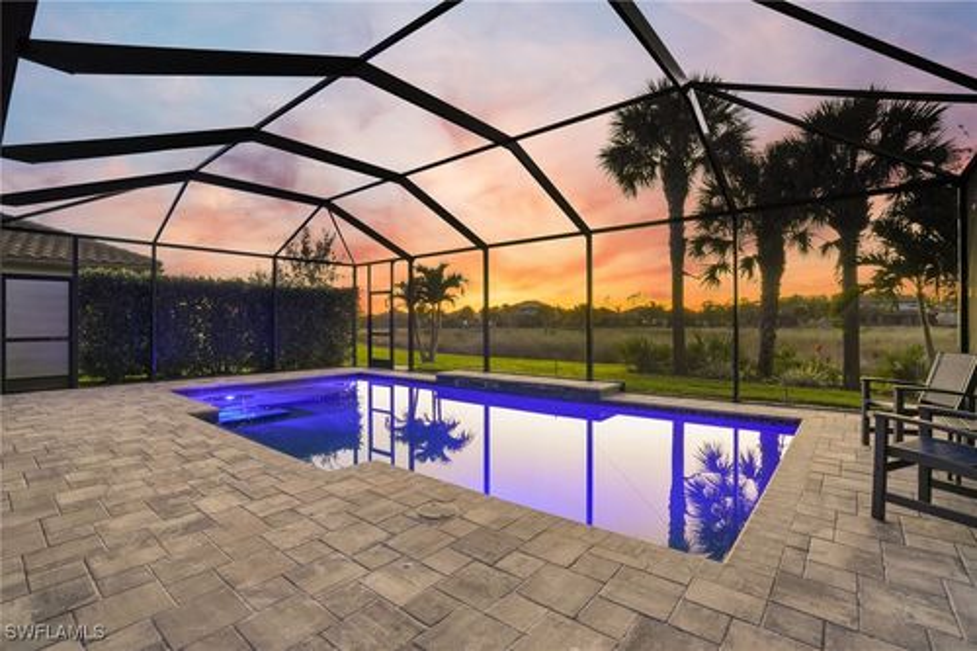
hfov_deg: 96.8
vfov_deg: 73.7
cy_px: 326
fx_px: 434
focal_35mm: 16
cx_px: 488
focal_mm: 16
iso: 400
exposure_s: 1/5
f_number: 9
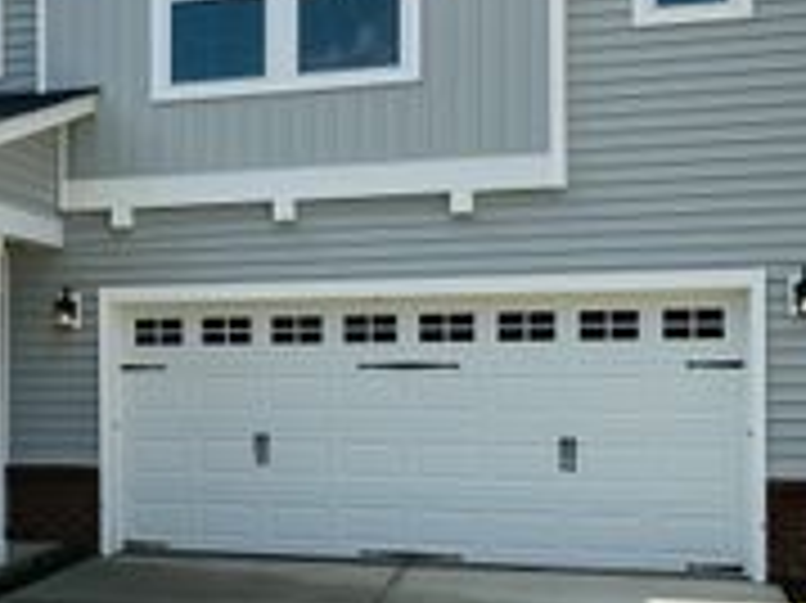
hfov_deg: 27.3
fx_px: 1559
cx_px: 0
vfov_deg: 21.9
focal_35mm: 67
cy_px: 344
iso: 80
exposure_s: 1/5000
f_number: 1.78
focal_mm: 6.86
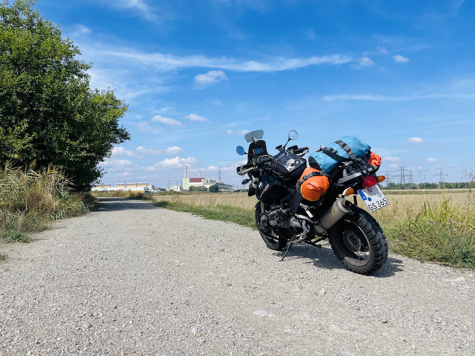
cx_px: 238
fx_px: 357
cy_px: 178
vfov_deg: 53.1
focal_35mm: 26
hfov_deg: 67.3
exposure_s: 1/4464
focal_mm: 4.2
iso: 32
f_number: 1.6
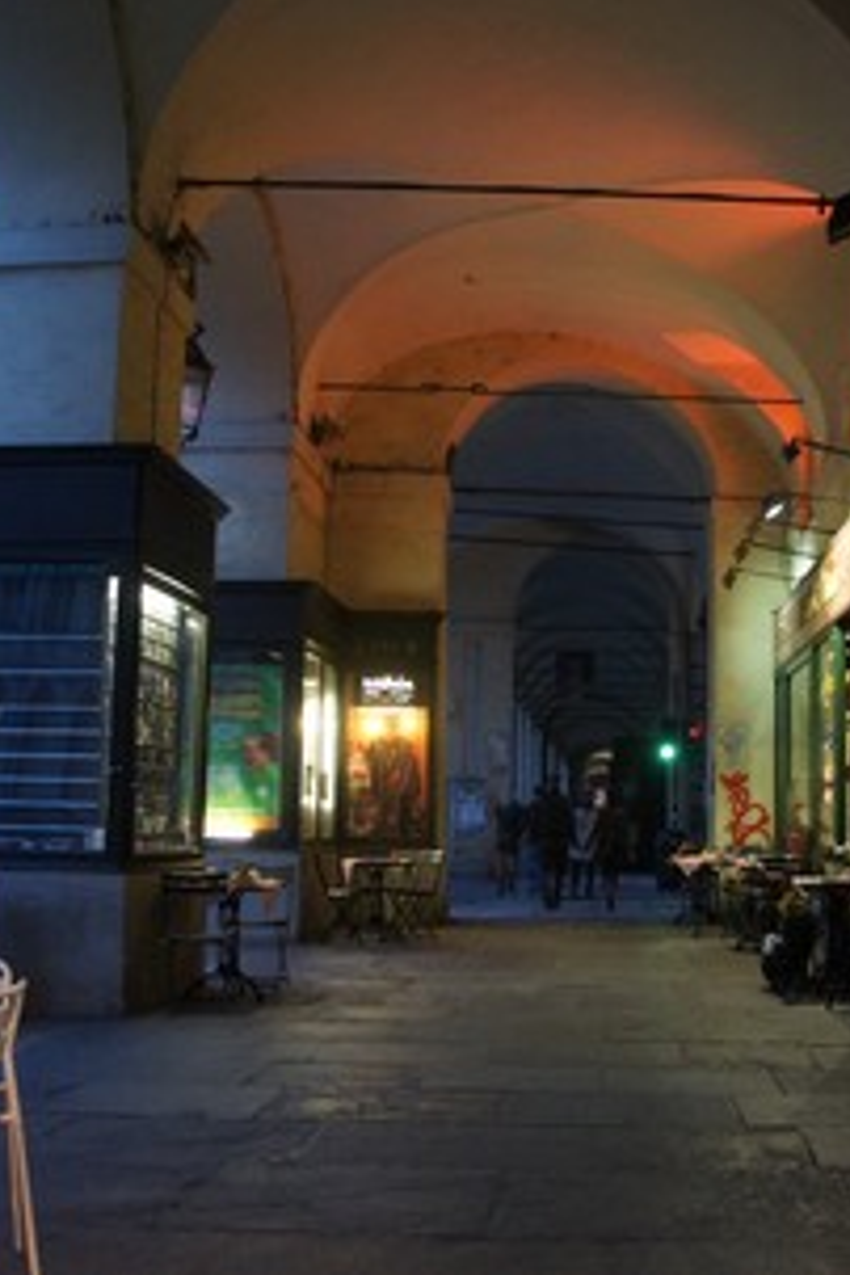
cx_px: 581
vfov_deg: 47.4
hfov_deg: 32.3
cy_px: 635
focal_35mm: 41
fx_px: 1452
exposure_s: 1/40
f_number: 3.5
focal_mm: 18
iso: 1600
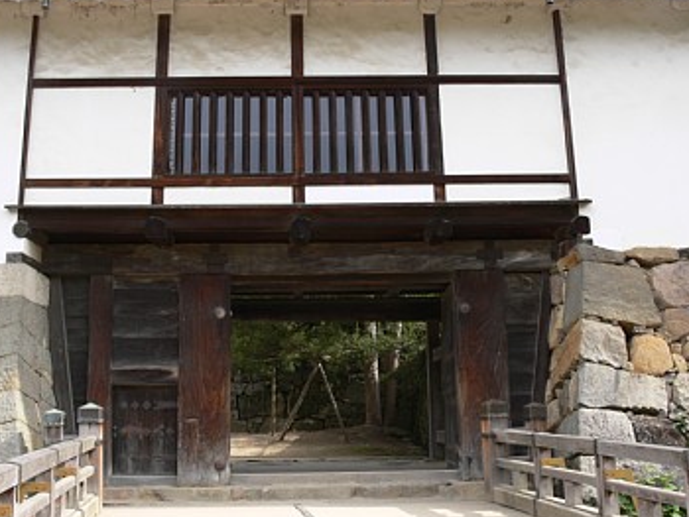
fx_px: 797
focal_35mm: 40
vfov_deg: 36.0
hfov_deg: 46.7
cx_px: 303
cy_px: 238
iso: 80
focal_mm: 7.4
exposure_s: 1/125
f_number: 5.6
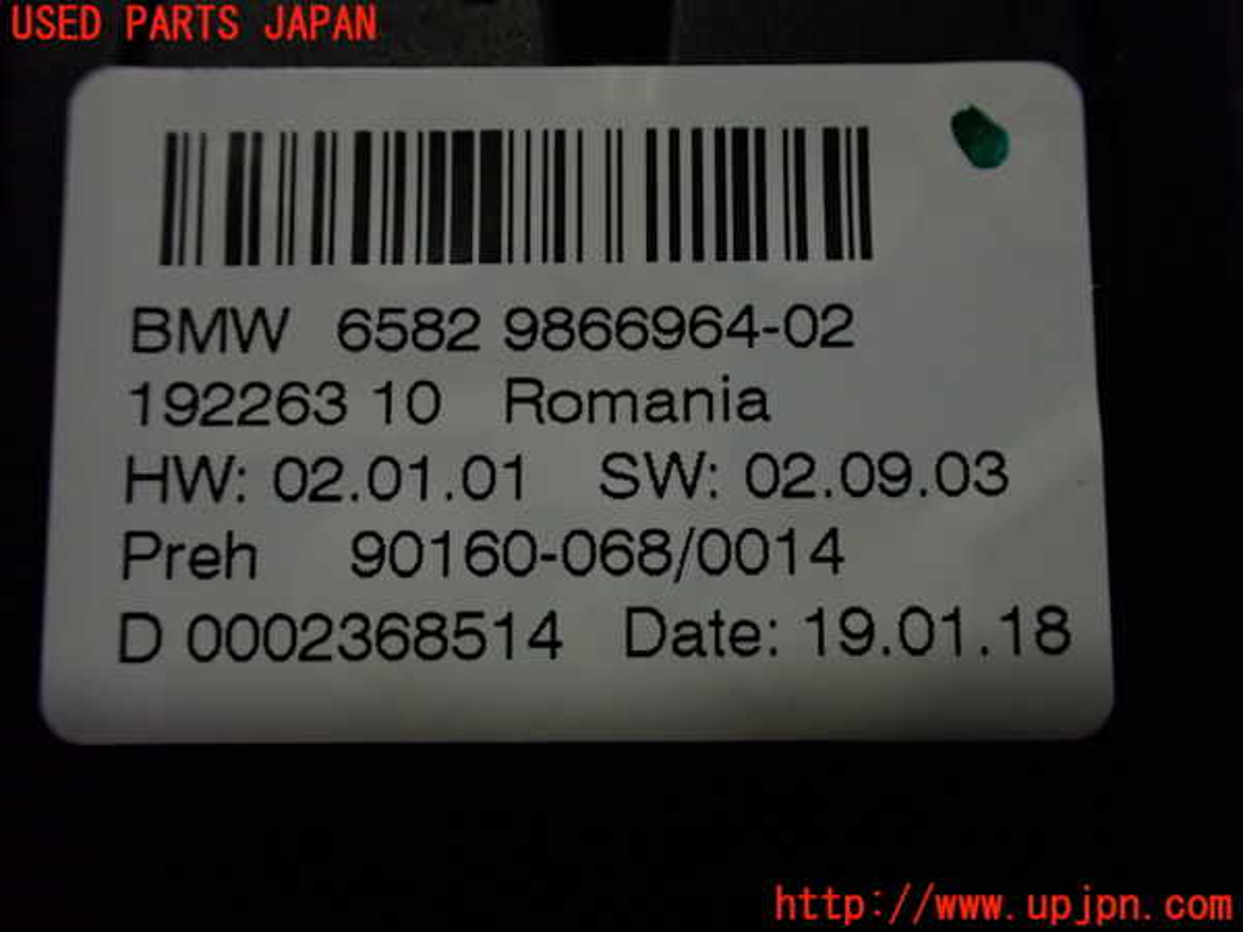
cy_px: 466
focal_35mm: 30
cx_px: 622
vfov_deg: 46.8
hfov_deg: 60.0
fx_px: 1077
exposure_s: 1/125
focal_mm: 5.4
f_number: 2.3
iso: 400
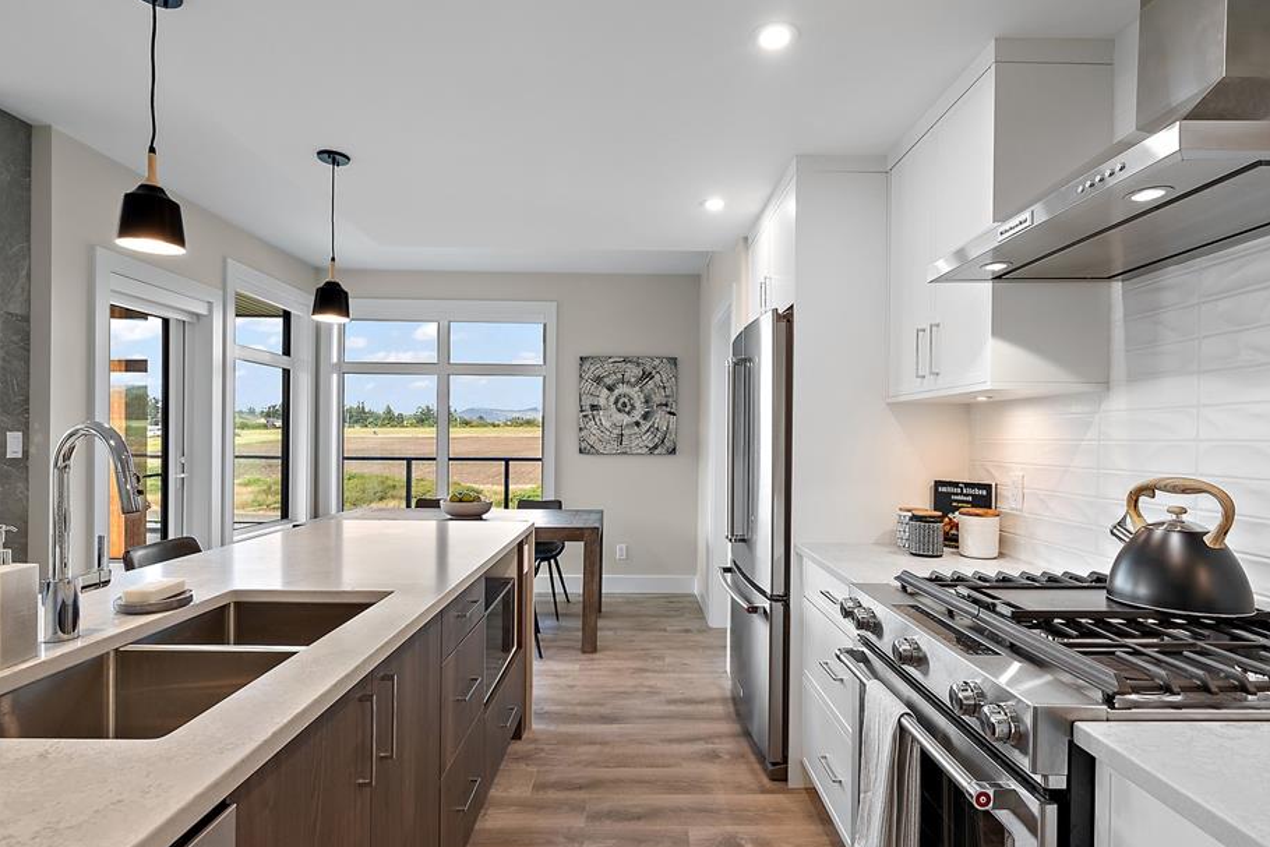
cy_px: 442
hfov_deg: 90.0
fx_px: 635
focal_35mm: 18
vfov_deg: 67.4
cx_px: 646
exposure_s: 1/8
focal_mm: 16
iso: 320
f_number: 7.1
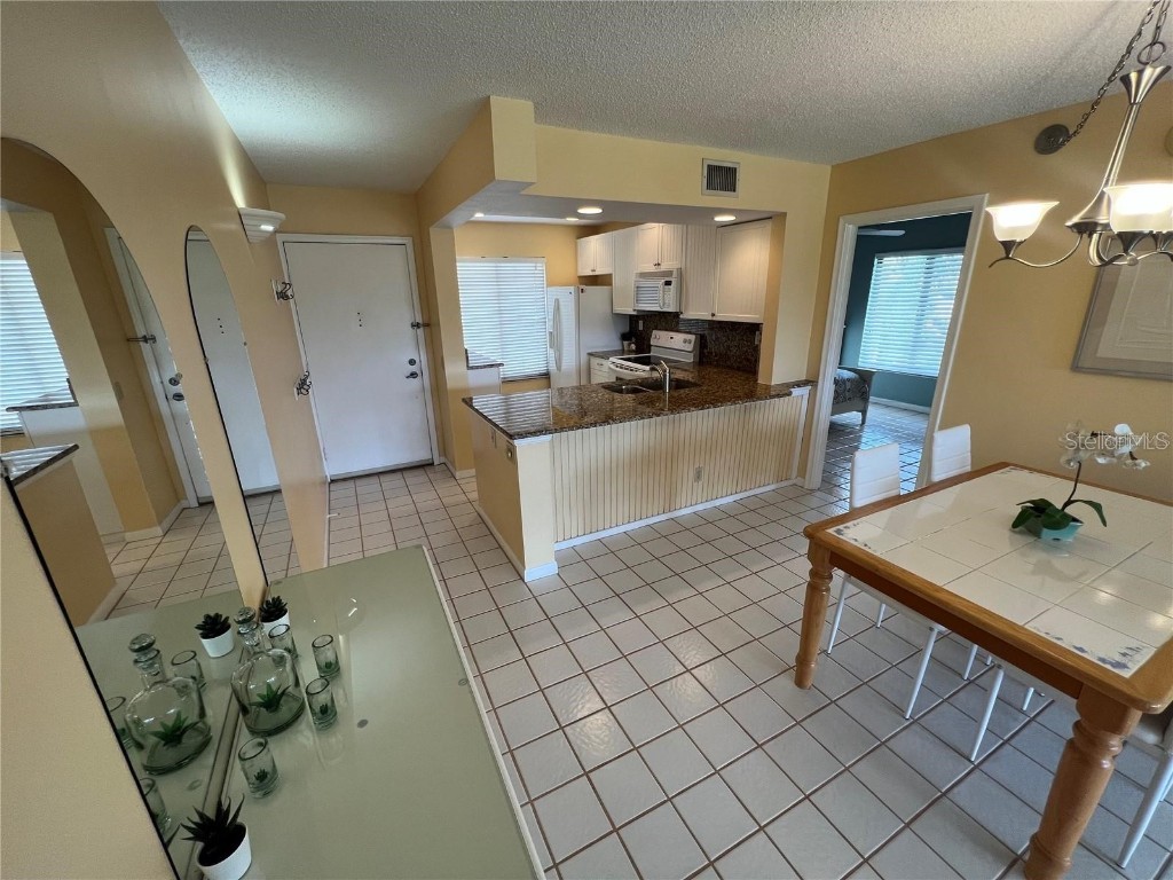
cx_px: 586
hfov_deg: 106.2
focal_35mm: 13
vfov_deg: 89.9
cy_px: 440
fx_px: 441
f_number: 1.8
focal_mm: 1.57
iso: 100
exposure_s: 1/120
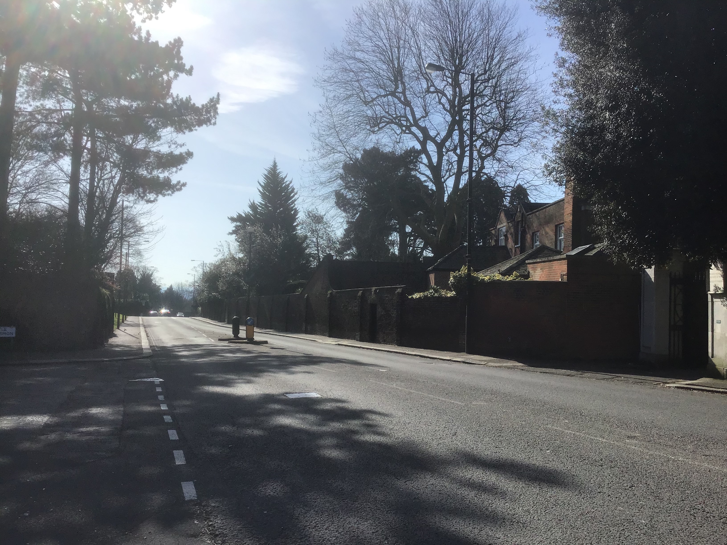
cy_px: 272
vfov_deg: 45.4
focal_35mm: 31
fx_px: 651
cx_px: 364
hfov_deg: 58.4
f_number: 2.4
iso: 25
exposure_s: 1/2037
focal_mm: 3.3
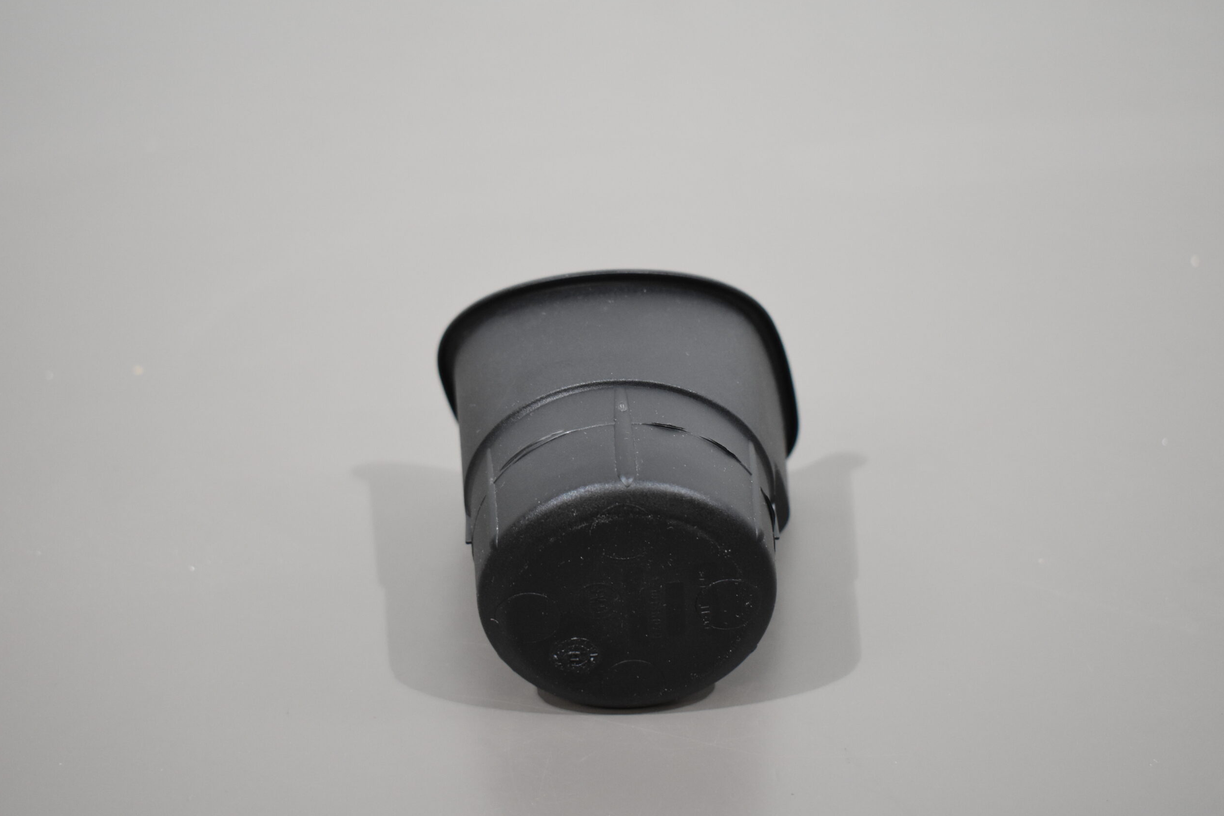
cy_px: 402
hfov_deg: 38.2
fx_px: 1768
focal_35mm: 52
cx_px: 619
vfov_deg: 26.0
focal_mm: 34
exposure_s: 1/125
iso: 1600
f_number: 4.5
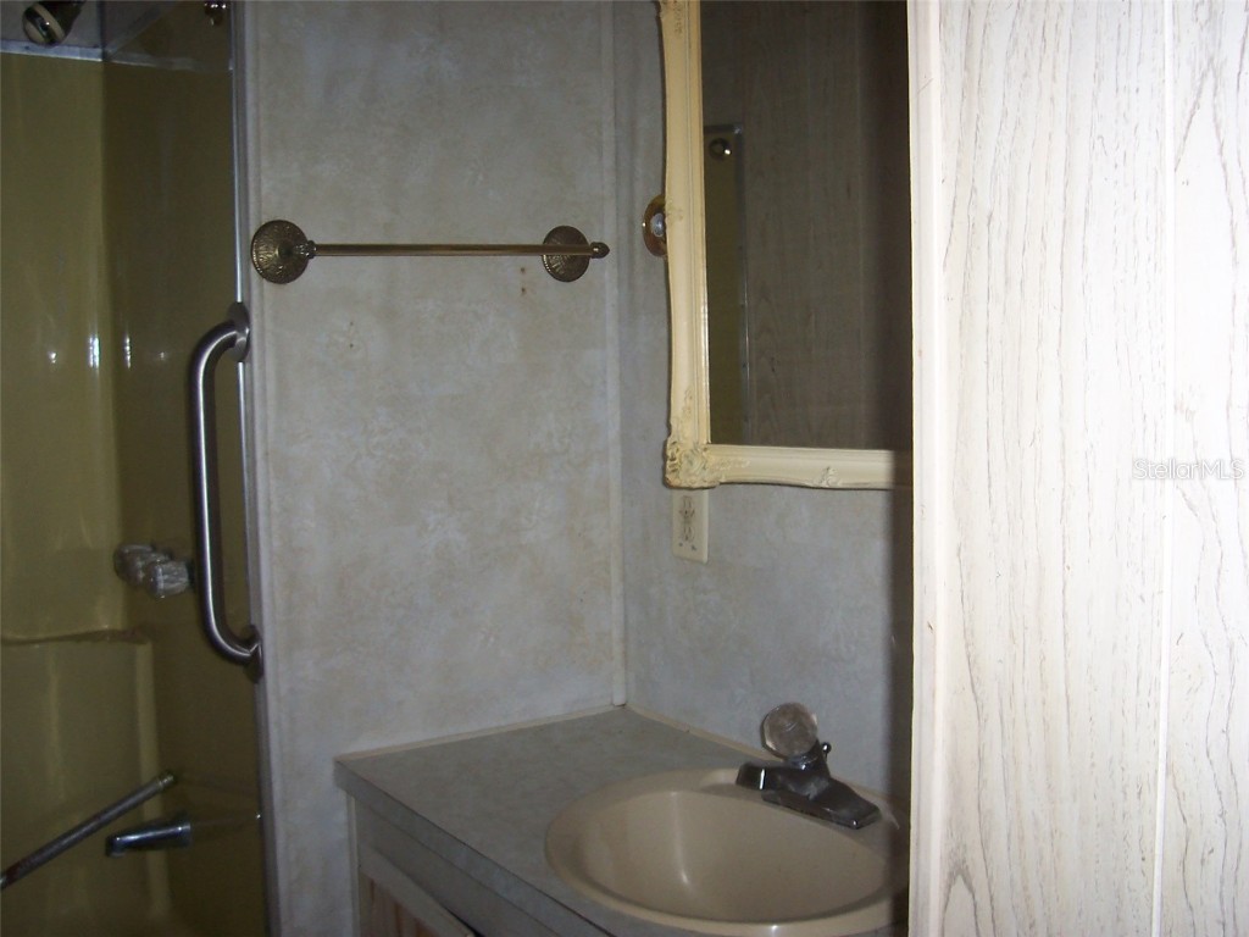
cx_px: 624
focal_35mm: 37
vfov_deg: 38.7
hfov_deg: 50.1
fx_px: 1335
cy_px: 468
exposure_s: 1/60
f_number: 2.8
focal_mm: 5.6
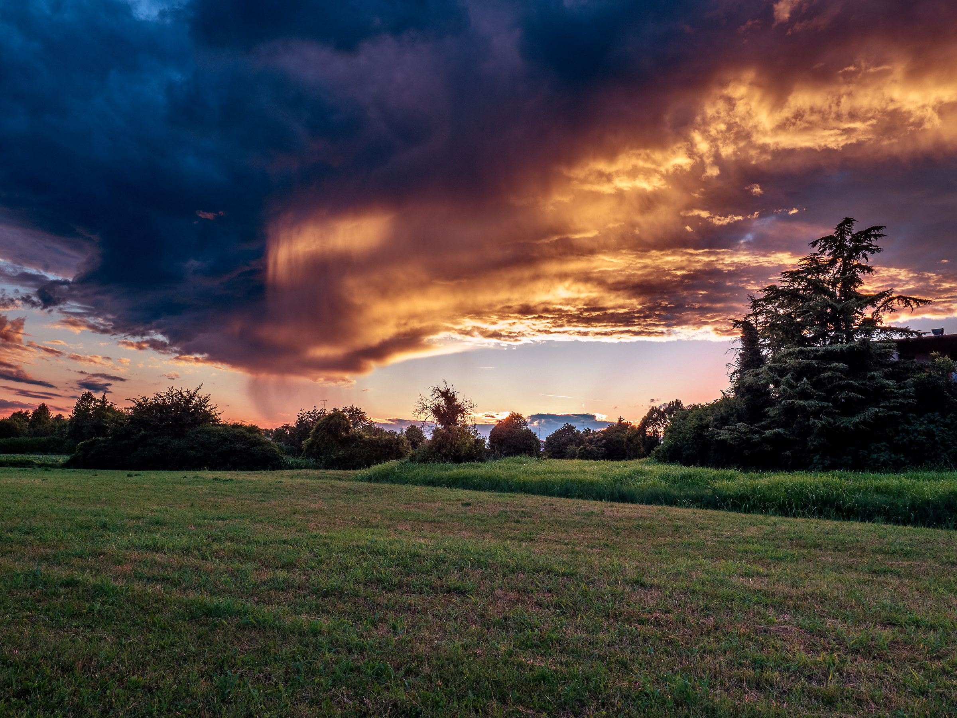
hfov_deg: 63.4
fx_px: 774
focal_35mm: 28
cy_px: 359
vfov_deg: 49.7
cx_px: 478
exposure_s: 1/60
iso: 64
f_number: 5.6
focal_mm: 14
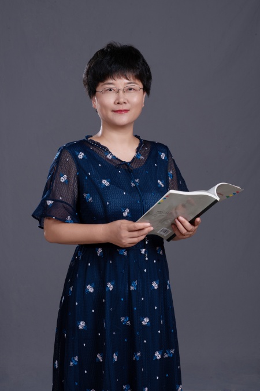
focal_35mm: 85
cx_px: 130
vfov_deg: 23.9
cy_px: 196
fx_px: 921
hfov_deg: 16.1
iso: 100
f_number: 13
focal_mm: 85
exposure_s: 1/125
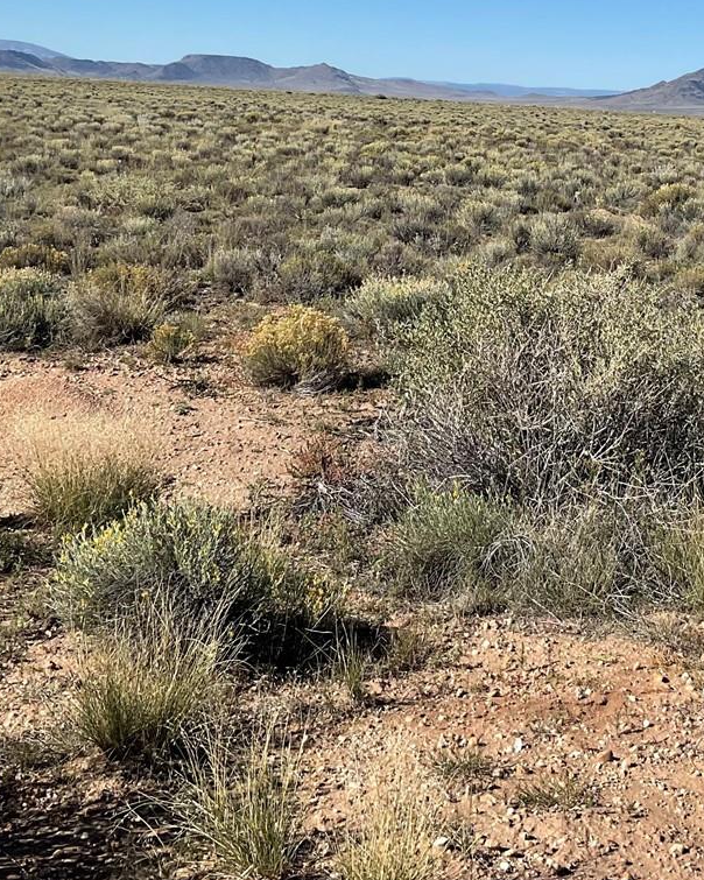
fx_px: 1563
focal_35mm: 60
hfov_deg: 24.9
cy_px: 198
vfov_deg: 30.8
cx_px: 584
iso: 16
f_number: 1.8
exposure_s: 1/2227
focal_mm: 3
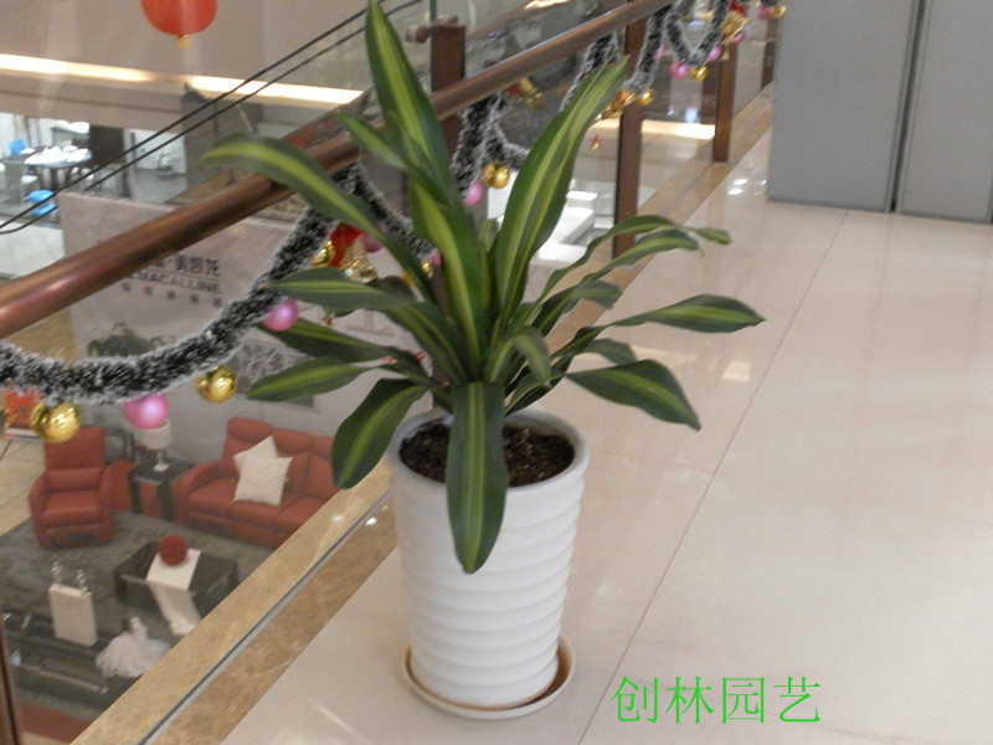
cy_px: 372
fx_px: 1320
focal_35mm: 46
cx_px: 496
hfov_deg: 41.2
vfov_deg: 31.5
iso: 400
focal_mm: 8.2
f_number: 4.3
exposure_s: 1/10
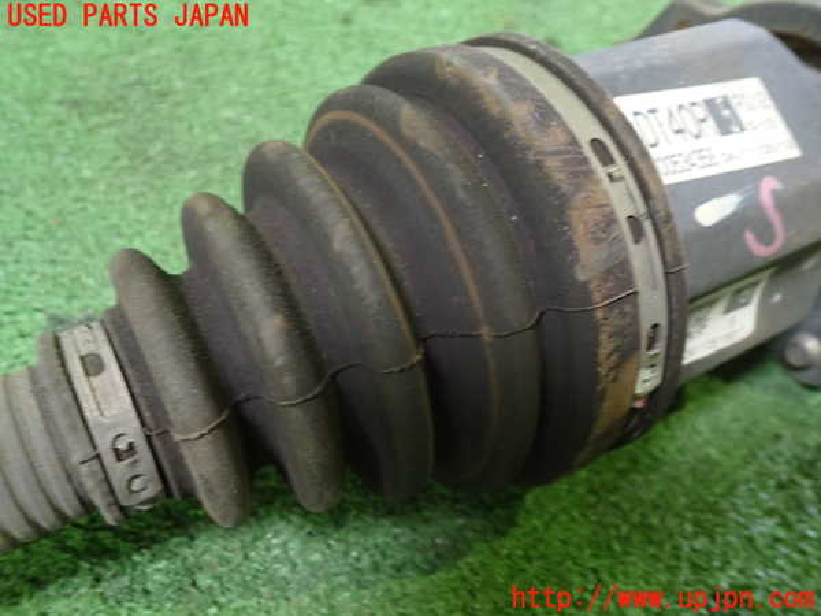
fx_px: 712
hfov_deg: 60.0
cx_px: 410
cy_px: 308
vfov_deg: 46.8
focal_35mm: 30
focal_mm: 5.4
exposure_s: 1/25
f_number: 2.3
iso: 800
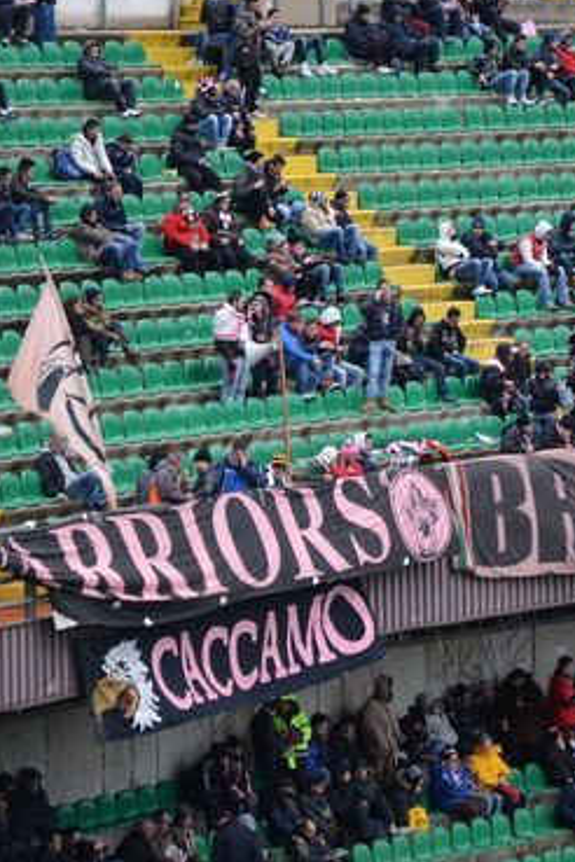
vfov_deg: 8.5
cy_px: 426
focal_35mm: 243
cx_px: 416
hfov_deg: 5.7
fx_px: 5816
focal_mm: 105
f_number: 5.6
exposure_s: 1/125
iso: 200
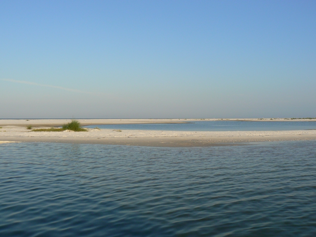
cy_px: 118
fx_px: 329
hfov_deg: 51.4
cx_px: 158
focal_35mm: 36
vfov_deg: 39.7
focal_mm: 6
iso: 80
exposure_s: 1/500
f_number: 5.6
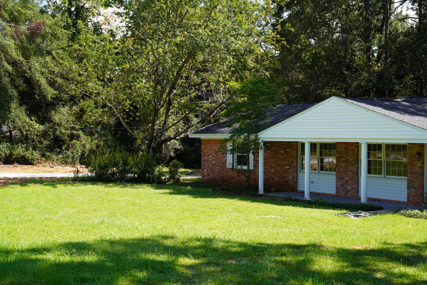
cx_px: 214
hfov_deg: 39.6
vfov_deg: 27.0
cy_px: 142
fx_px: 593
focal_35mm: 50
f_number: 5
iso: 100
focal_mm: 50
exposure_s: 1/200
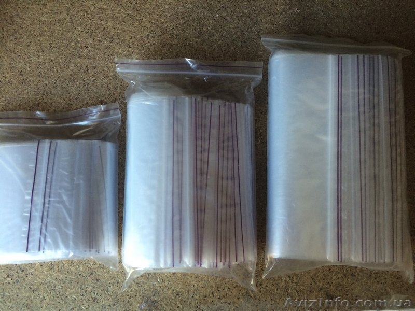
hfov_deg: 61.7
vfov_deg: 48.2
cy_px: 156
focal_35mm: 29
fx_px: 348
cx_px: 208
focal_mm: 4.15
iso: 50
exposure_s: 1/30
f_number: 2.2
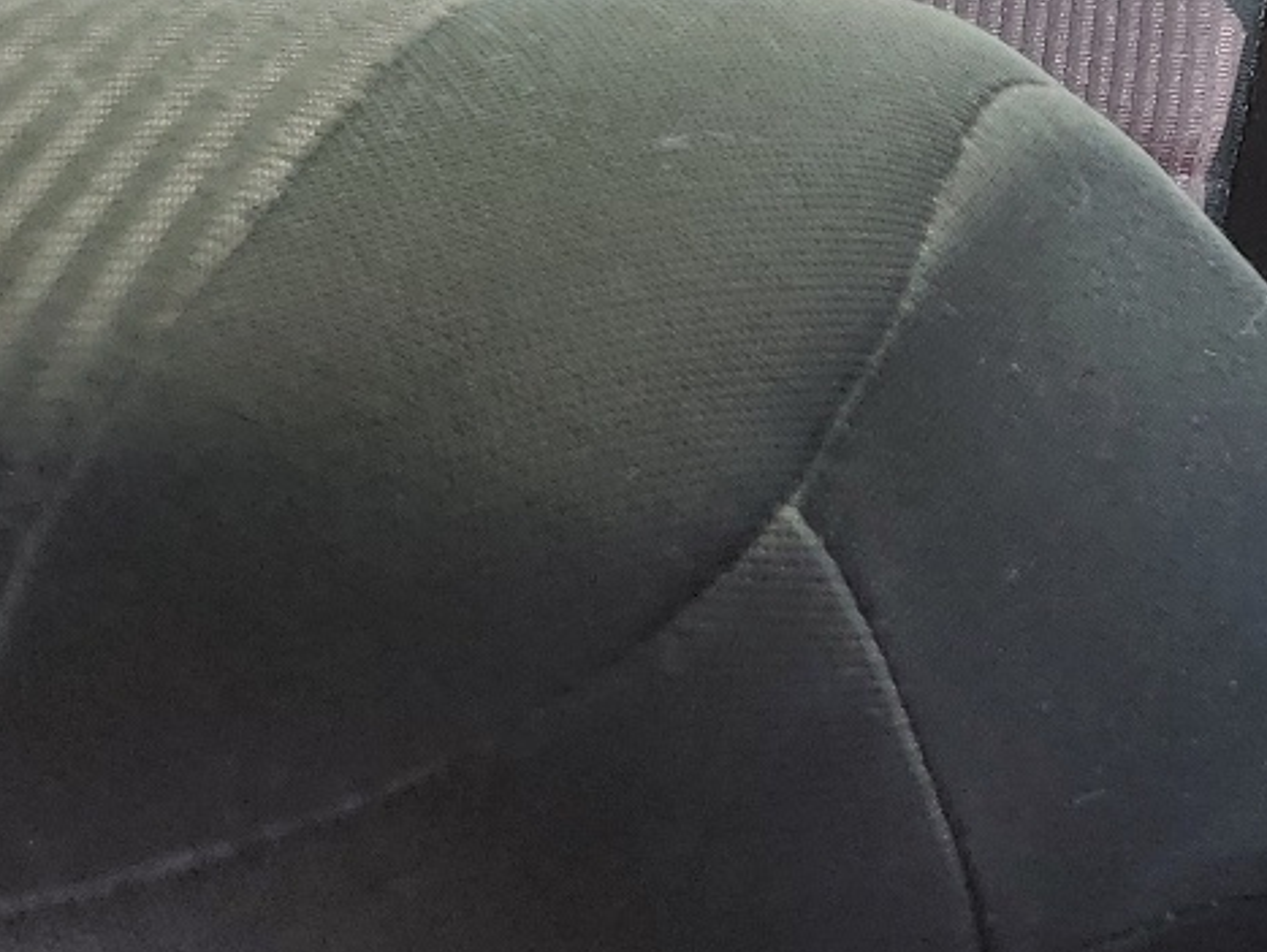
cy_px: -548
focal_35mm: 89
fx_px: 3260
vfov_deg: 15.2
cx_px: 1861
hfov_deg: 19.4
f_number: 1.5
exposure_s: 1/60.2
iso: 51
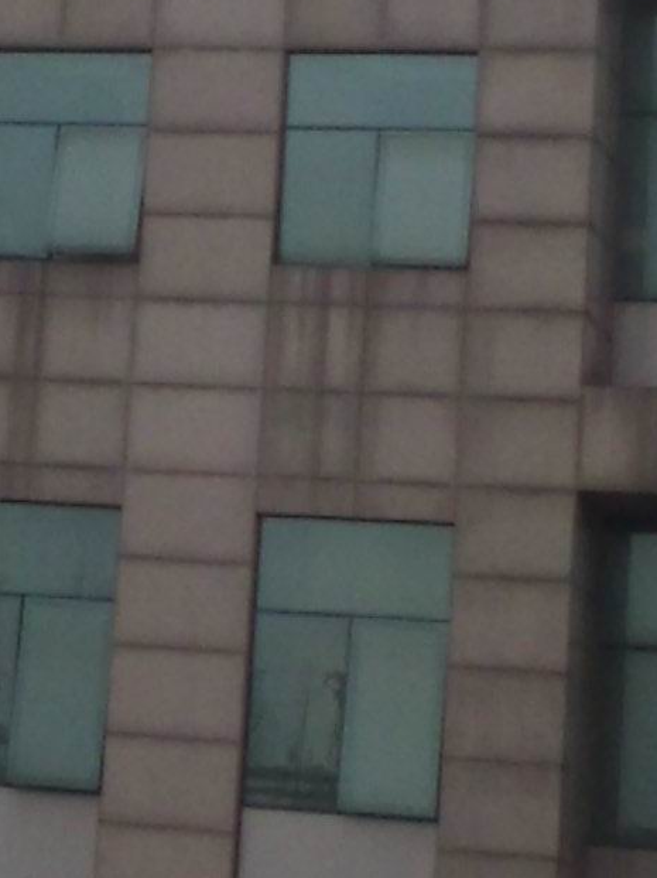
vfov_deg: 10.7
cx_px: -927
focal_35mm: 181
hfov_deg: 7.6
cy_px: -226
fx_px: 4585
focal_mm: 4.6
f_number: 3.2
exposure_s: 1/250
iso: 64
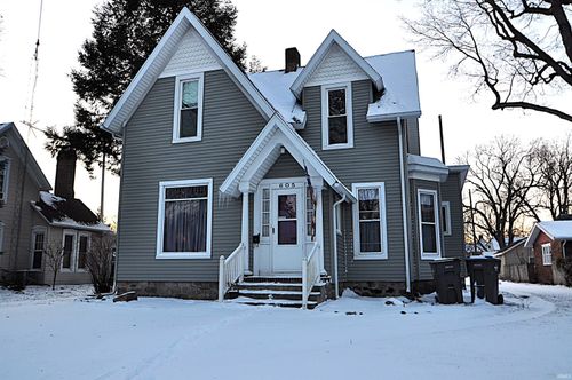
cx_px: 286
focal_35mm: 27
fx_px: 428
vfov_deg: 47.8
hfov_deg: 67.4
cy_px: 190
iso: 220
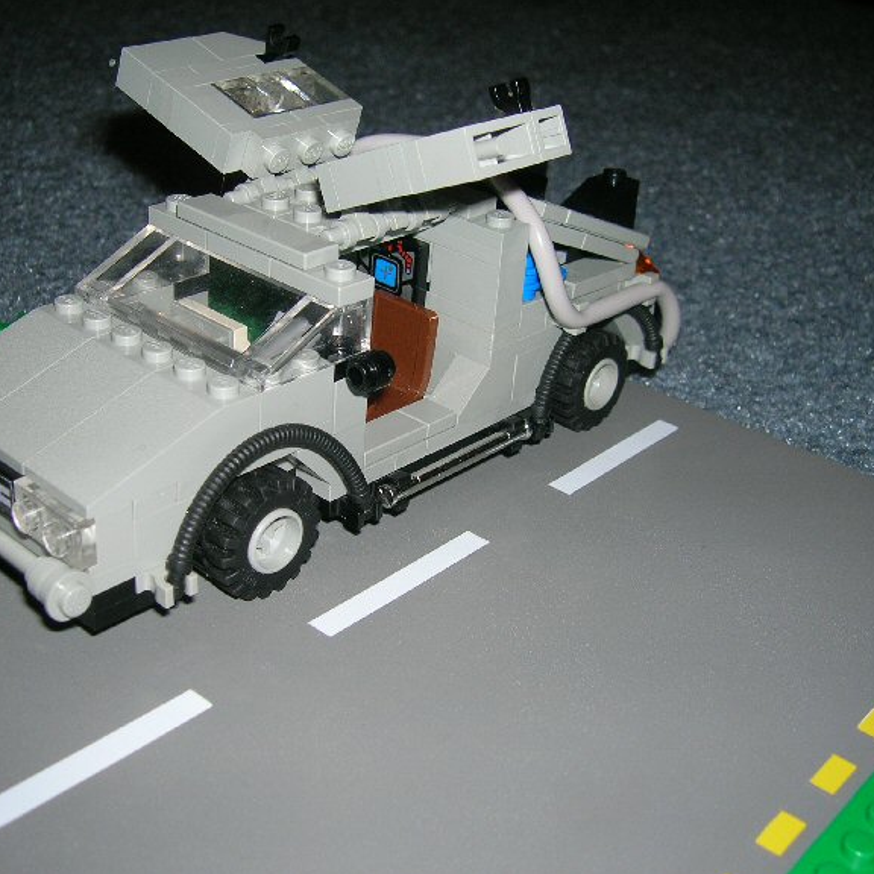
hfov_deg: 39.1
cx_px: 407
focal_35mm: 43
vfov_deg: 39.2
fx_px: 1228
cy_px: 438
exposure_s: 1/60.1
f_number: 2.9
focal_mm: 6
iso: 50
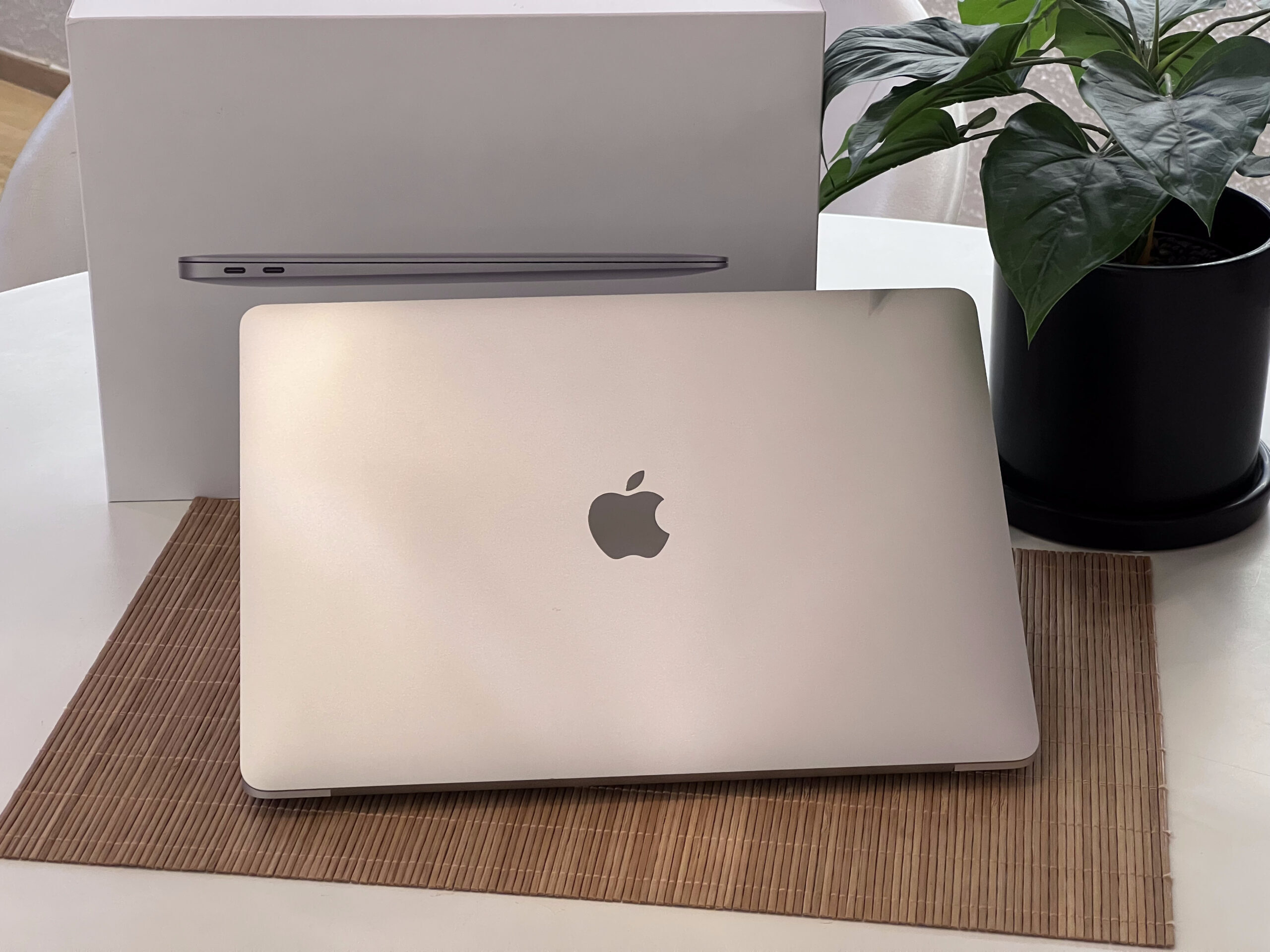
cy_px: 476
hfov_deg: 25.3
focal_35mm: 77
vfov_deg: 19.1
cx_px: 635
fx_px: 2825
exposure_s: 1/100
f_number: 2.8
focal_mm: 9
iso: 250
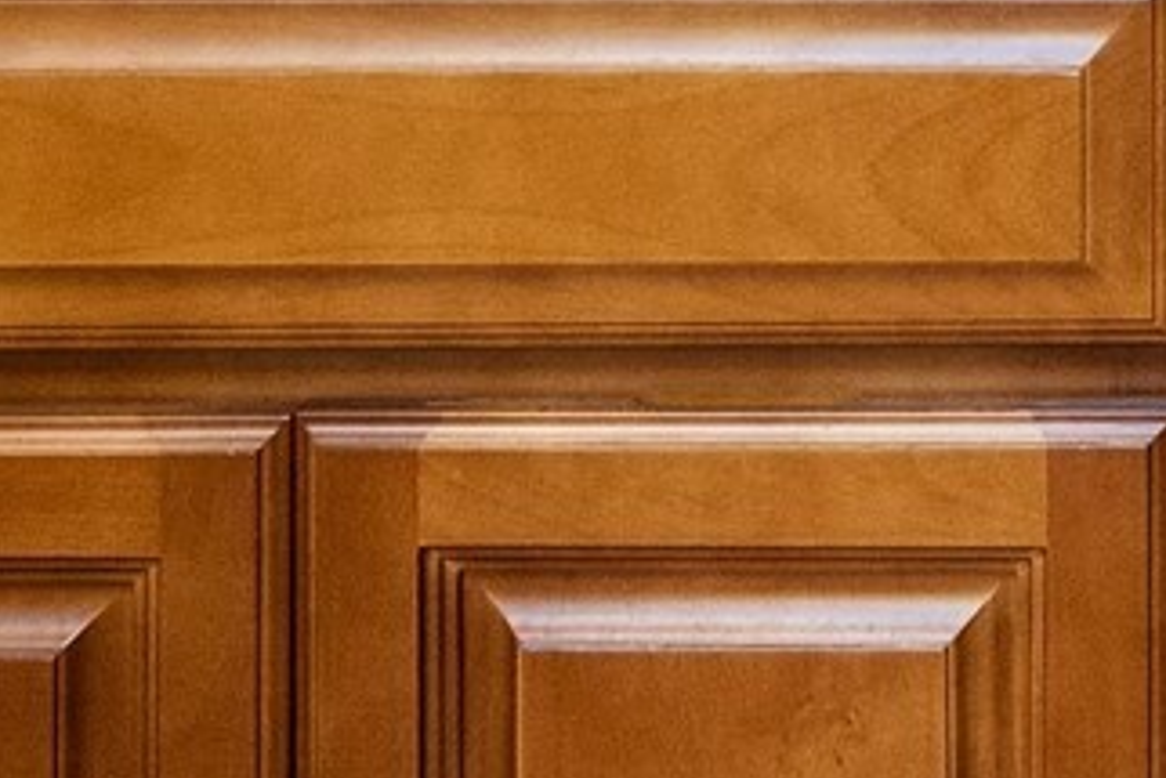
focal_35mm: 121
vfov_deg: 10.2
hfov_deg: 15.4
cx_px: 1816
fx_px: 3921
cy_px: -937
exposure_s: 1/30
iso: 800
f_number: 7.1
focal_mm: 23
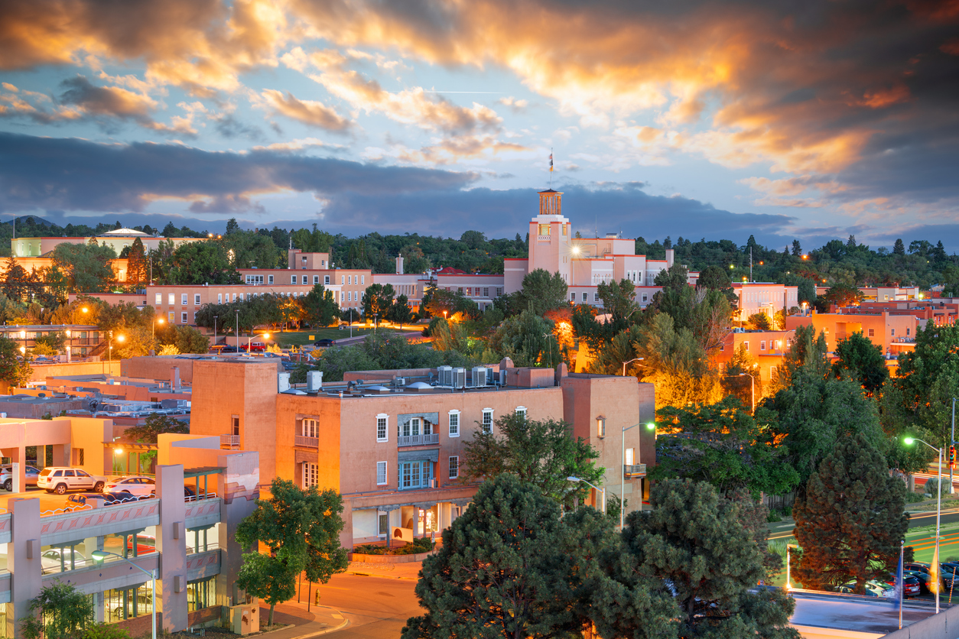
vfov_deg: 18.2
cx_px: 480
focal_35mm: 75
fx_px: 1998
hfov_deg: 27.0
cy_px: 320
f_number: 8
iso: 100
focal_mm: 75
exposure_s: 30
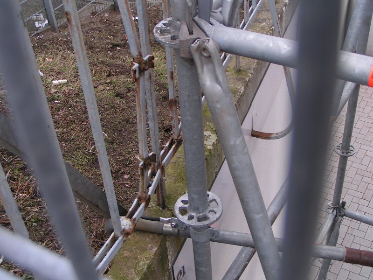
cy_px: 140
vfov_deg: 30.9
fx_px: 506
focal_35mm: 47
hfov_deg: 40.4
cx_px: 186
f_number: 3.5
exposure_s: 1/60
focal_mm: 7.3
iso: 50
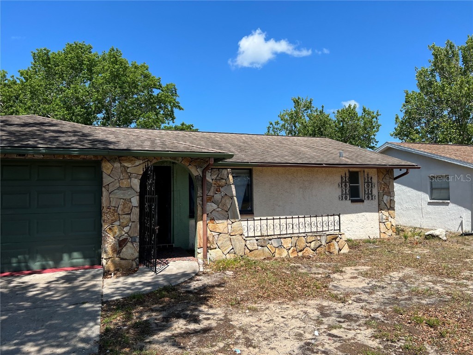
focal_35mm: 26
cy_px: 178
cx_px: 236
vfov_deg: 53.1
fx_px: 355
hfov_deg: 67.3
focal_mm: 5.7
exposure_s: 1/3831
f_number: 1.5
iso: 50
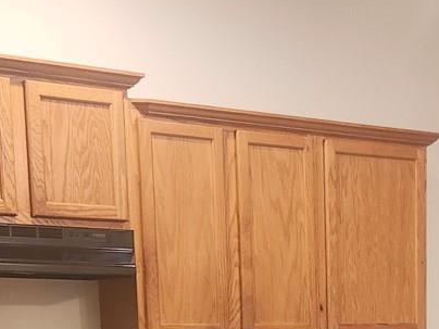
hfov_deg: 21.3
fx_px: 1154
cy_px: 536
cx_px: 340
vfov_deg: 14.7
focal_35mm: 91
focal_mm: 5.54
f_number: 1.8
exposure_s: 1/15
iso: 160
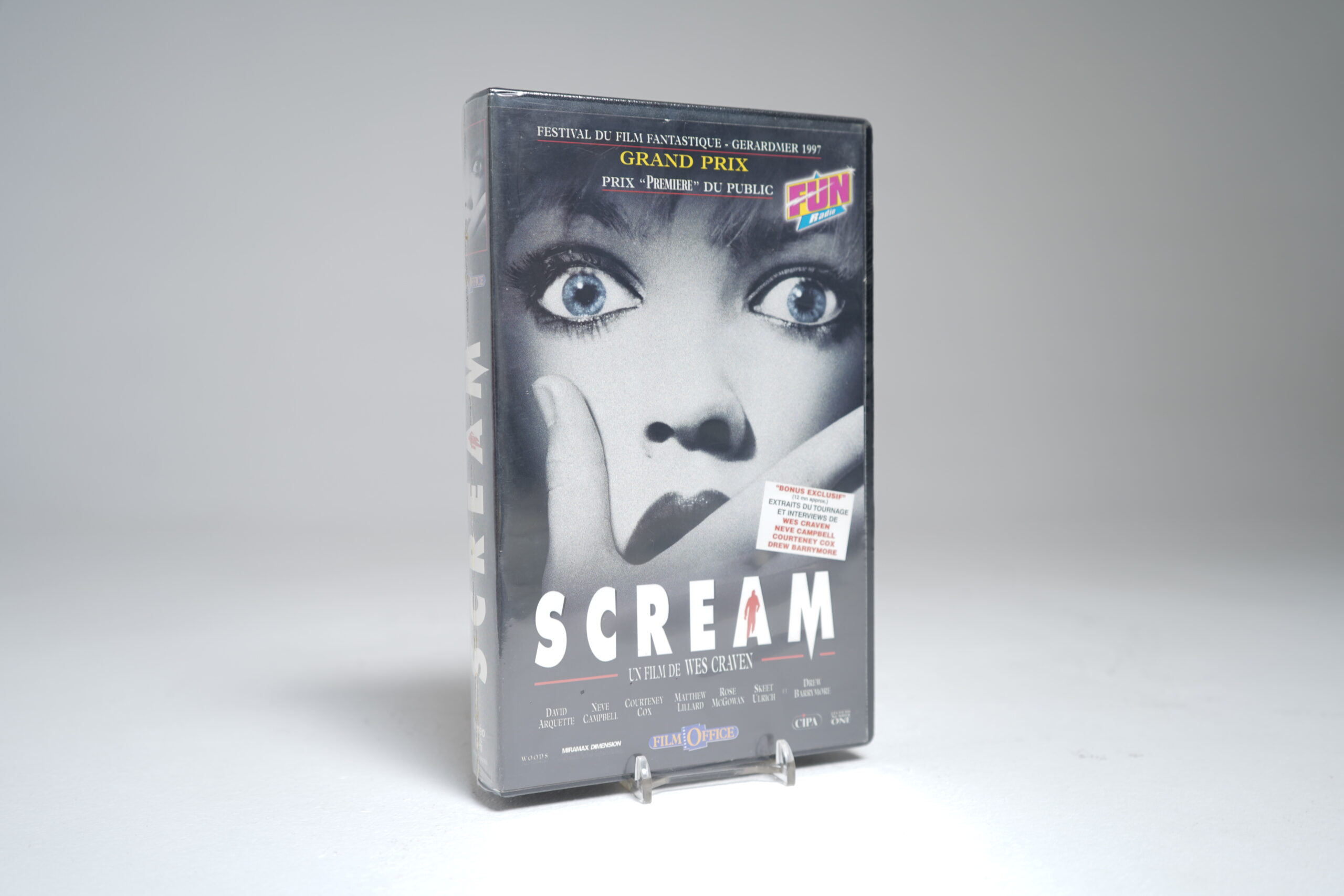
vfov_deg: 40.0
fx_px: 1232
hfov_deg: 57.2
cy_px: 448
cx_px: 672
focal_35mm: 33
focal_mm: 33
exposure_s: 1/5
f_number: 4.5
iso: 64
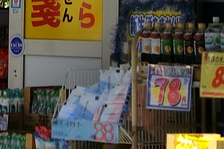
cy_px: -120
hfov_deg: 5.4
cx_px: -52
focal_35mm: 383
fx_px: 2381
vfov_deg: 3.6
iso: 80
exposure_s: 1/200
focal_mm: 14.4
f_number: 5.1
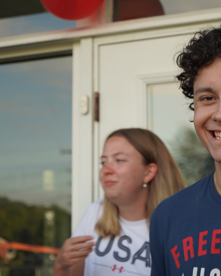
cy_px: 138
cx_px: 204
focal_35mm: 99
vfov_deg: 19.4
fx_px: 810
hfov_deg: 15.3
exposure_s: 1/160
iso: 200
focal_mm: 70
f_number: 5.6
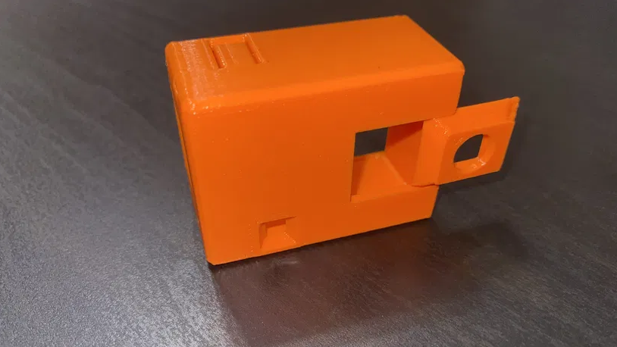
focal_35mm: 29
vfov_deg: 40.0
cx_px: 312
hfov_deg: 66.1
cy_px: 209
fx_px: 474
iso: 32
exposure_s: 1/22
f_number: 1.8
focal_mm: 4.25
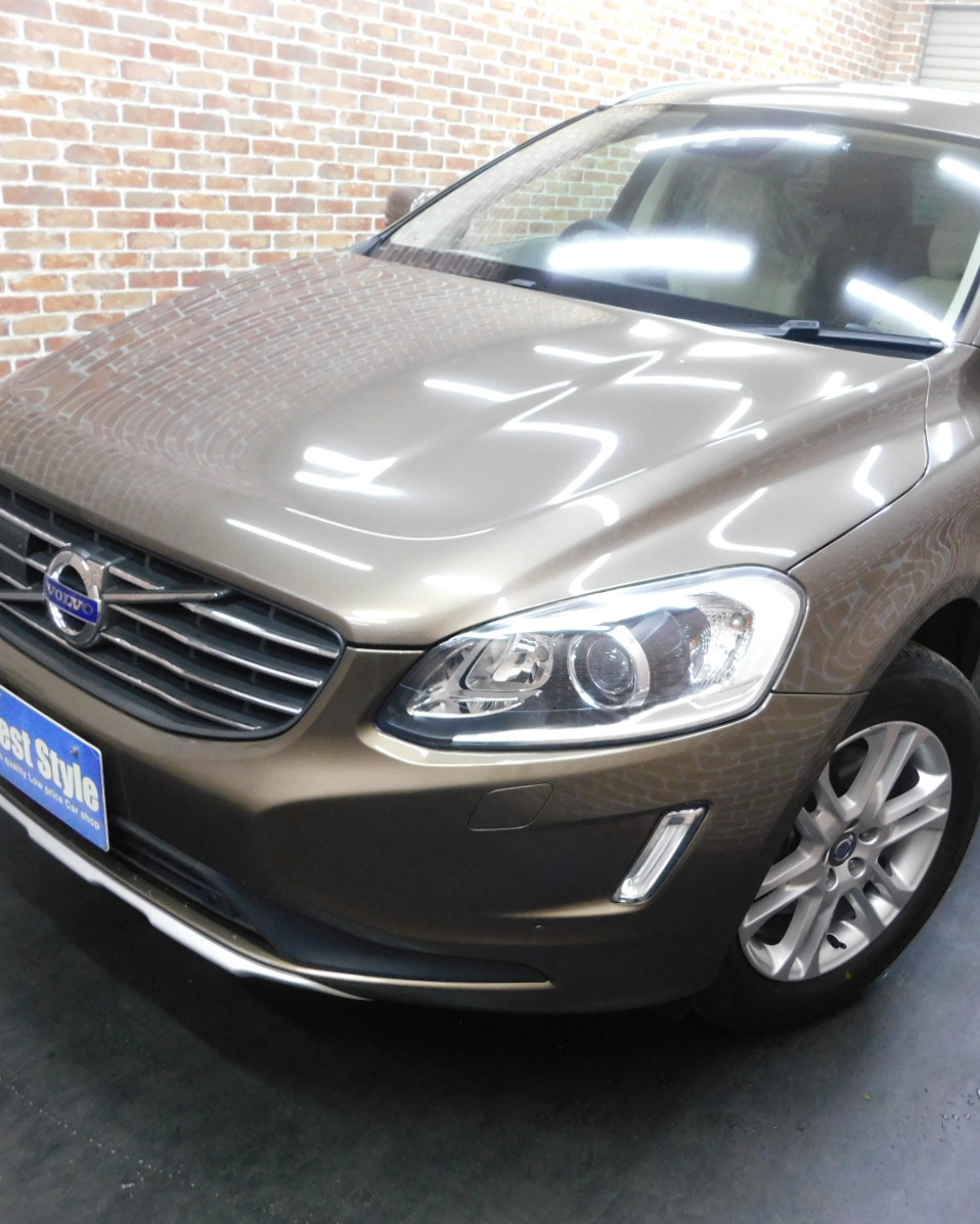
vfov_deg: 58.8
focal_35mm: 30
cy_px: 611
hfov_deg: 48.4
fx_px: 1087
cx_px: 556
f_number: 3
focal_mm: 4
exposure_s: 1/20
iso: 400
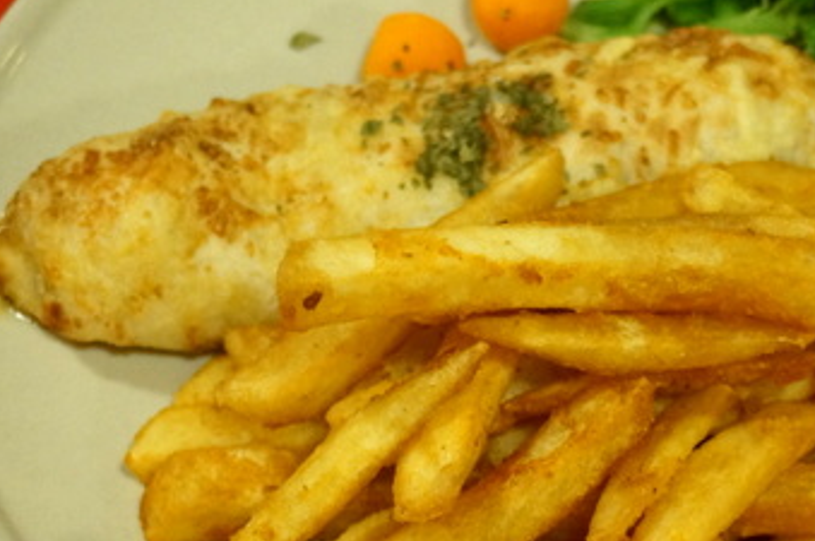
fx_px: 2306
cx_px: 577
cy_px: 307
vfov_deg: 13.4
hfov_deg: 19.9
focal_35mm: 102
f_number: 5.6
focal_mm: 36
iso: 2500
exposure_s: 1/60
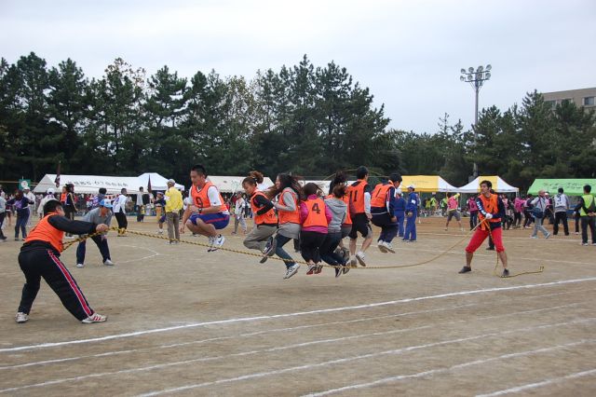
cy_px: 198
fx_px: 844
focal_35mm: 51
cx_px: 298
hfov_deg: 38.9
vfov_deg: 26.5
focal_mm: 34
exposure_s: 1/500
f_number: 4.2
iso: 450
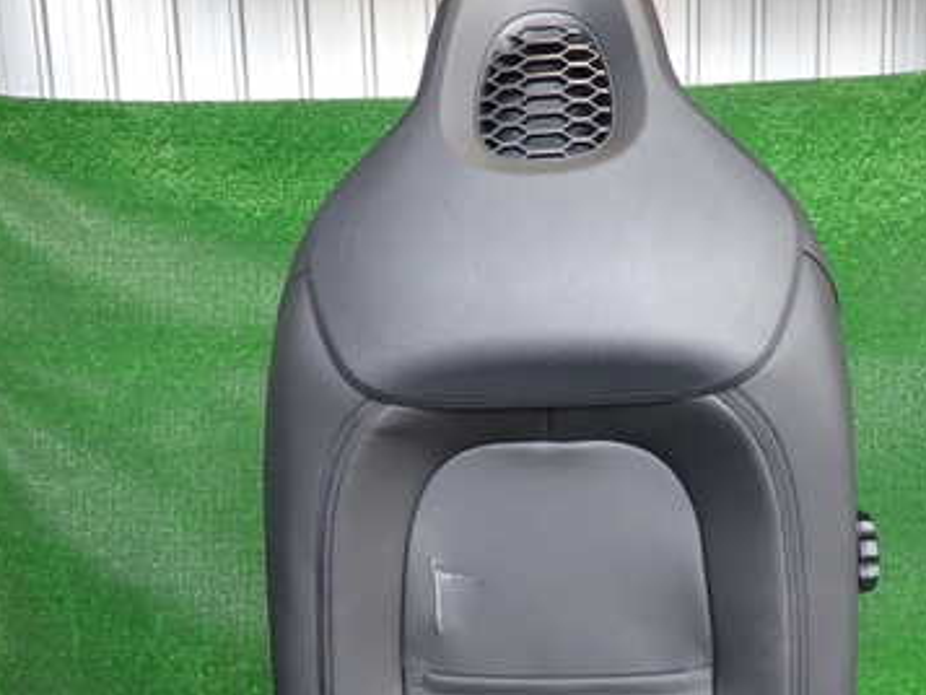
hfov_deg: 44.8
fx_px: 1124
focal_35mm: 42
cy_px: 451
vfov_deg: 34.1
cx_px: 433
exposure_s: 1/80
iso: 200
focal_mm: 4.5
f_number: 2
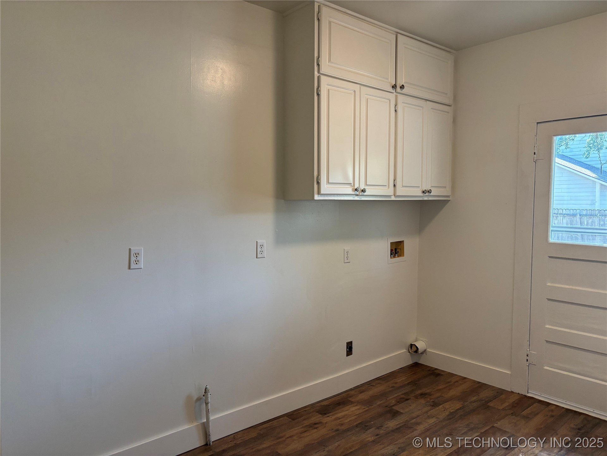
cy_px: 228
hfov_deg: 67.3
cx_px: 304
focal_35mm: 26
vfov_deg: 53.1
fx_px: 456
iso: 100
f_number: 1.6
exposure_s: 1/120
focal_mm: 5.96
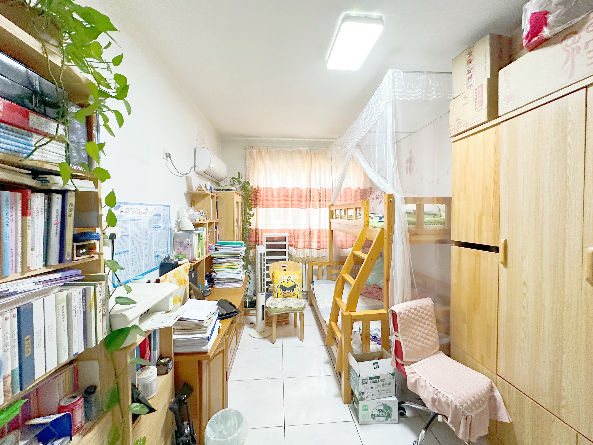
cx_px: 296
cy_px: 222
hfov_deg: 102.1
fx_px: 240
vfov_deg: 85.7
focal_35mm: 14
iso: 250
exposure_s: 1/100
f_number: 2.2
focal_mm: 2.22
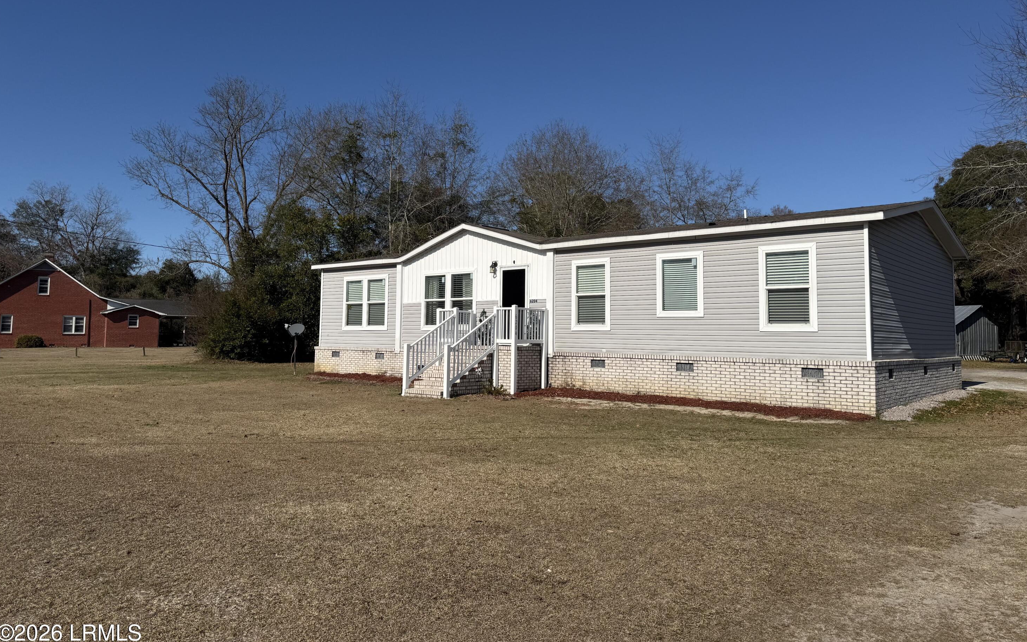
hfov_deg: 70.4
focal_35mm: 26
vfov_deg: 47.5
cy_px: 275
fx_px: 728
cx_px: 520
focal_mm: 6.76
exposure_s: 1/9091
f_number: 1.78
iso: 80
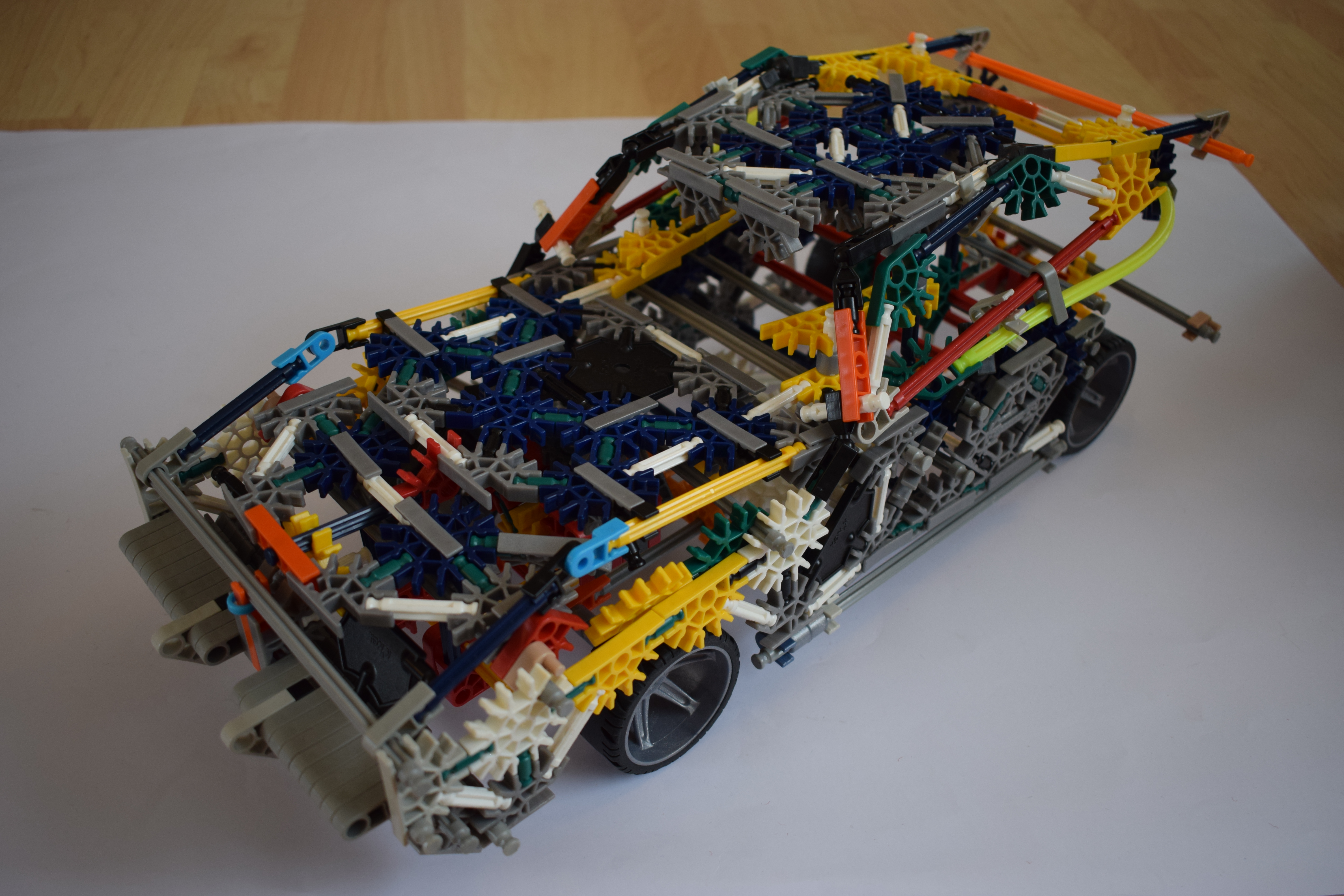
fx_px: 1288
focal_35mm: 34
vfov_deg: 38.4
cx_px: 672
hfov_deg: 55.1
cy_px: 448
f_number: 4
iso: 450
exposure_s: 1/60
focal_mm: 23
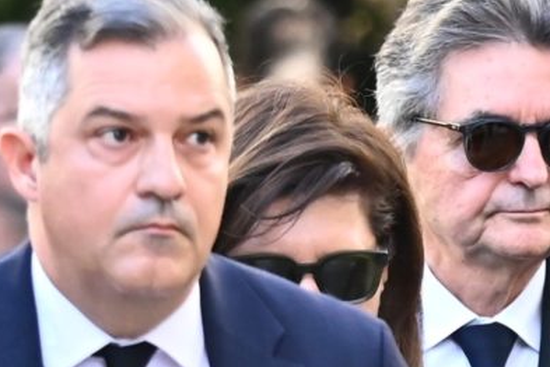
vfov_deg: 0.7
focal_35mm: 1890
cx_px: 1022
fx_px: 28873
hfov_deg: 1.1
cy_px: 945
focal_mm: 290
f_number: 6.3
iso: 2500
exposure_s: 1/640
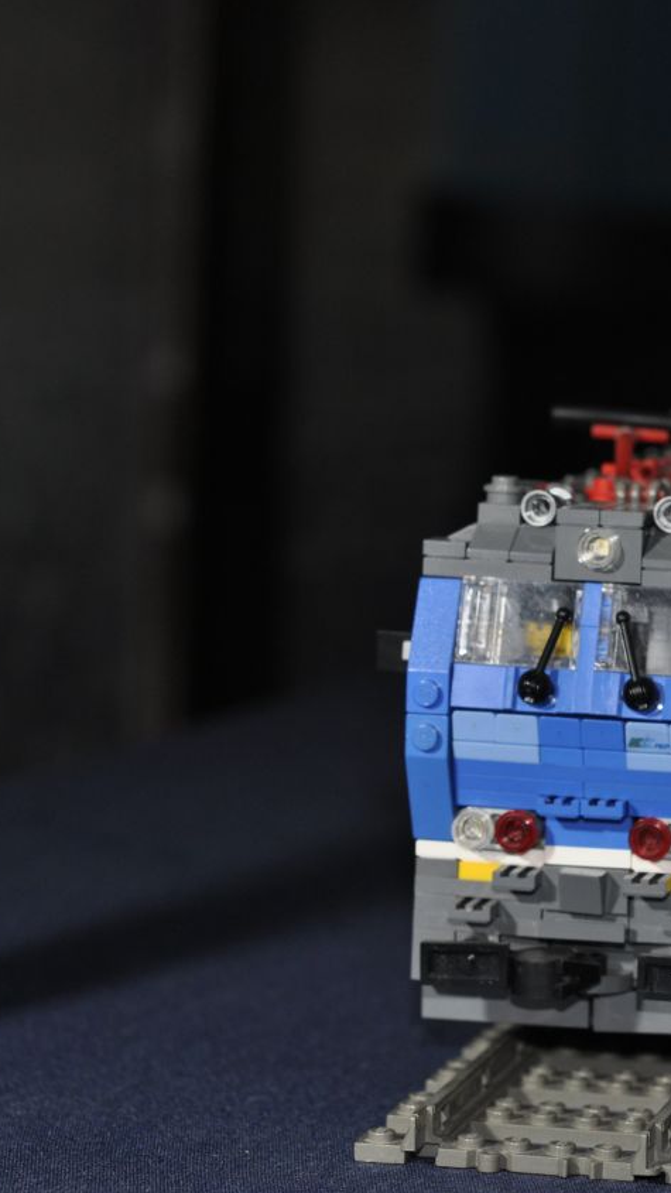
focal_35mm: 119
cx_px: 770
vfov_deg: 18.0
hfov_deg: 10.1
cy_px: 596
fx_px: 3763
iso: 400
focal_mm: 50
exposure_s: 1/60
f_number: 4.5
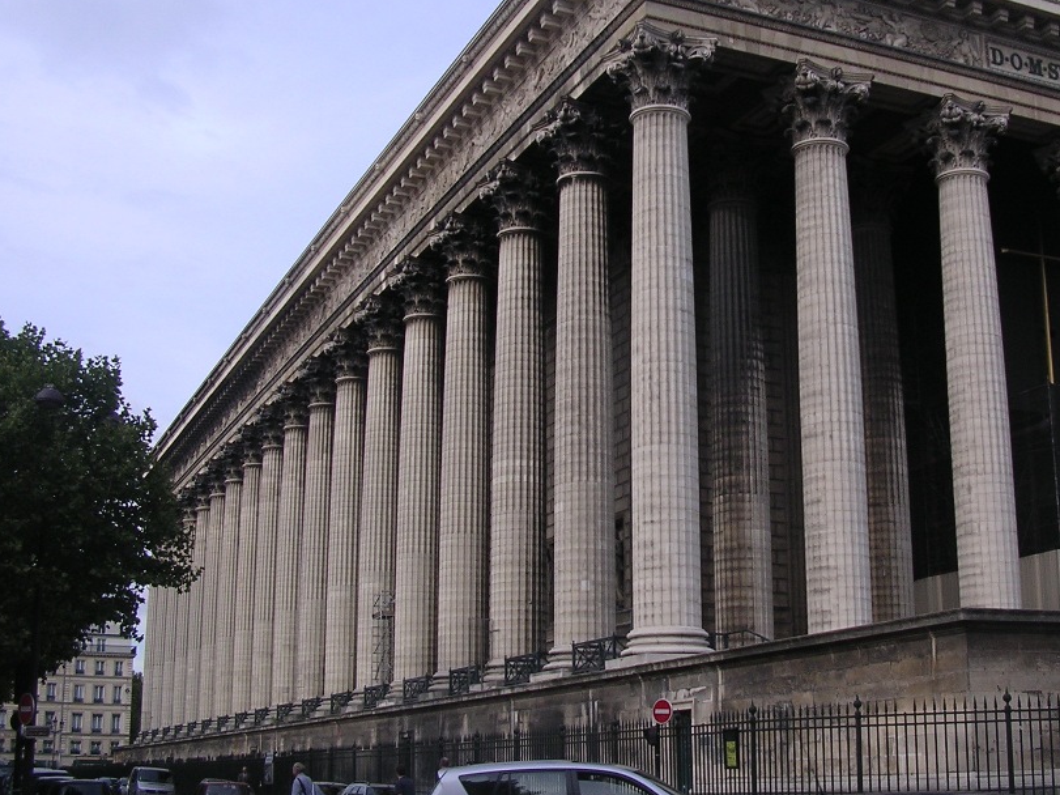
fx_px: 1470
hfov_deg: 39.5
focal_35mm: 48
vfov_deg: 30.2
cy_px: 337
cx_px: 644
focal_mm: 5.8
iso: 100
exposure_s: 1/597
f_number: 2.8
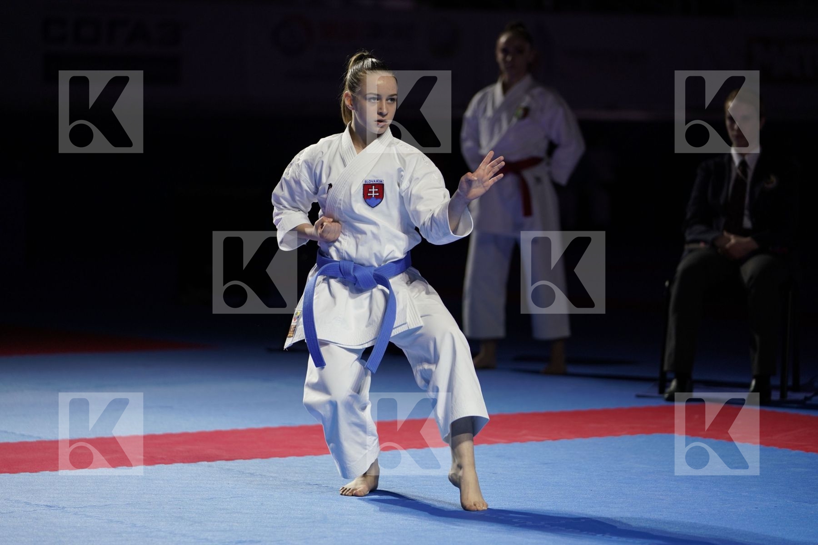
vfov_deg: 9.9
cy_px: 272
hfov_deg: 14.9
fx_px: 3135
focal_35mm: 138
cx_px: 409
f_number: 2.8
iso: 500
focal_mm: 138
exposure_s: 1/500
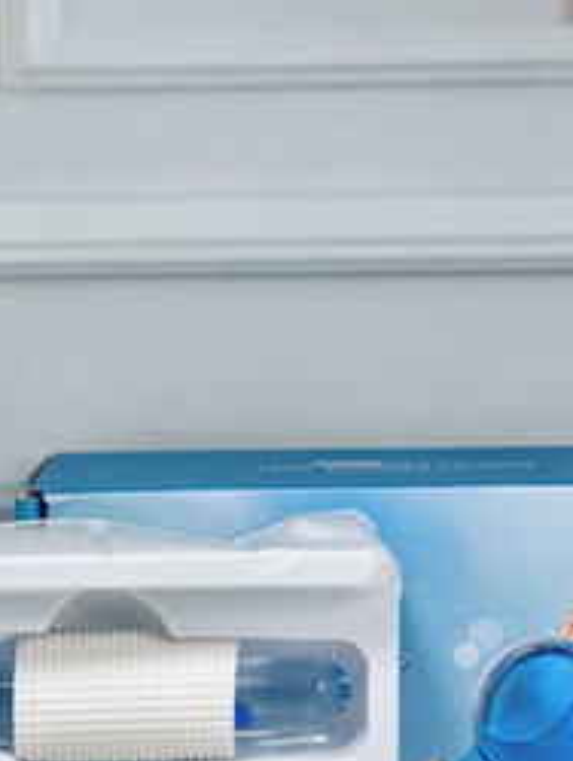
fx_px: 3613
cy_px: 802
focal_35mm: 164
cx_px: 259
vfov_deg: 11.9
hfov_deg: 9.1
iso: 160
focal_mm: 9
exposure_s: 1/100
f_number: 2.8
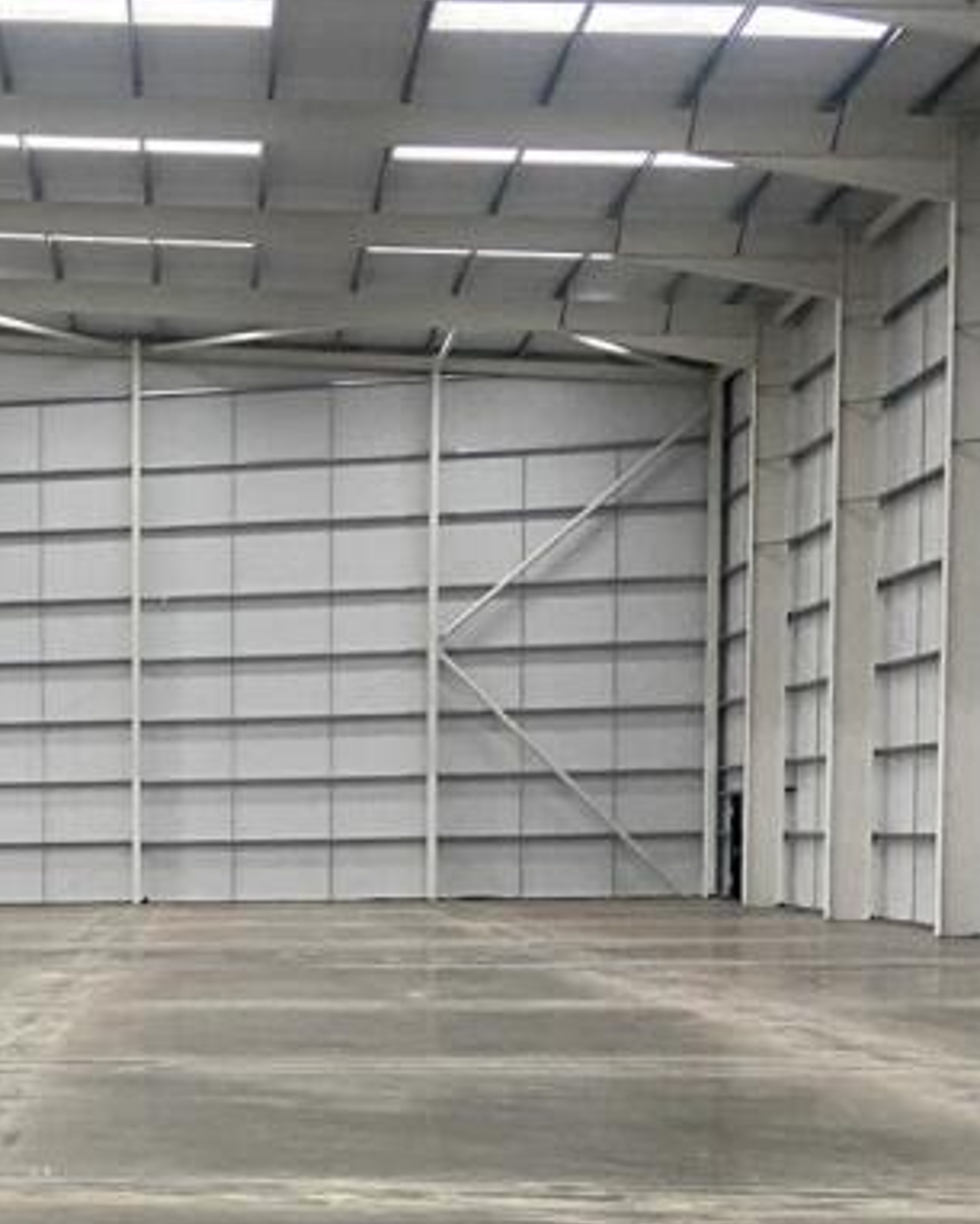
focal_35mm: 68
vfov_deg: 27.4
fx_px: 2463
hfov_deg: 20.7
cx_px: -266
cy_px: 971
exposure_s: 1/60
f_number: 1.8
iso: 400
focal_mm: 4.25
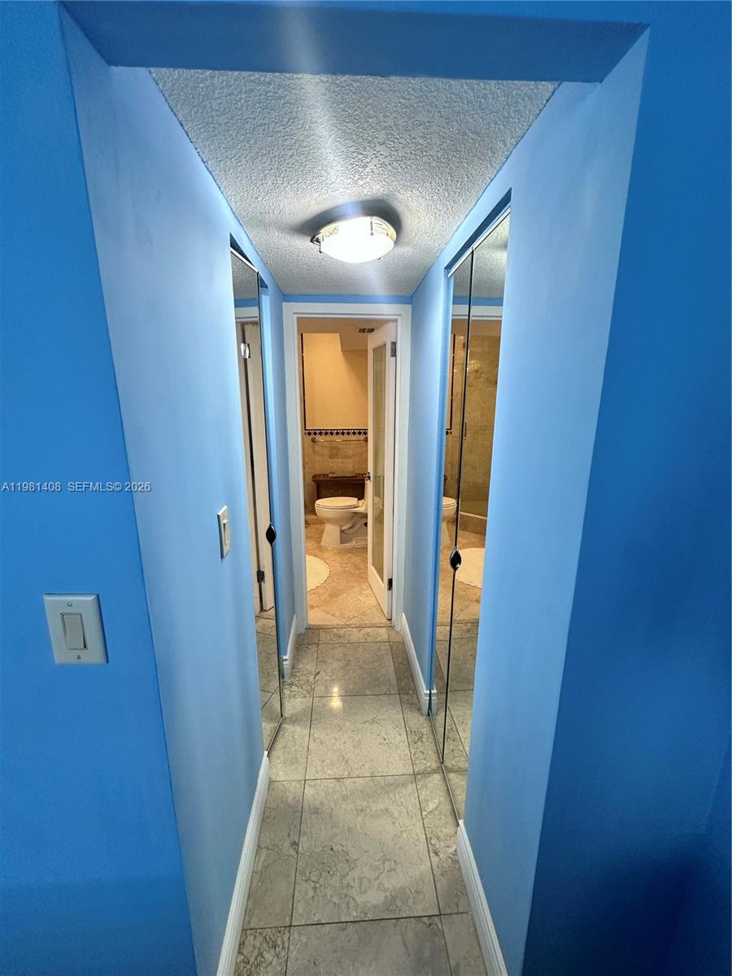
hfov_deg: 85.7
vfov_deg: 102.1
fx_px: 395
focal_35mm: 14
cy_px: 488
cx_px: 366
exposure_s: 1/120
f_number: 2.2
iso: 200
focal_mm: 2.22
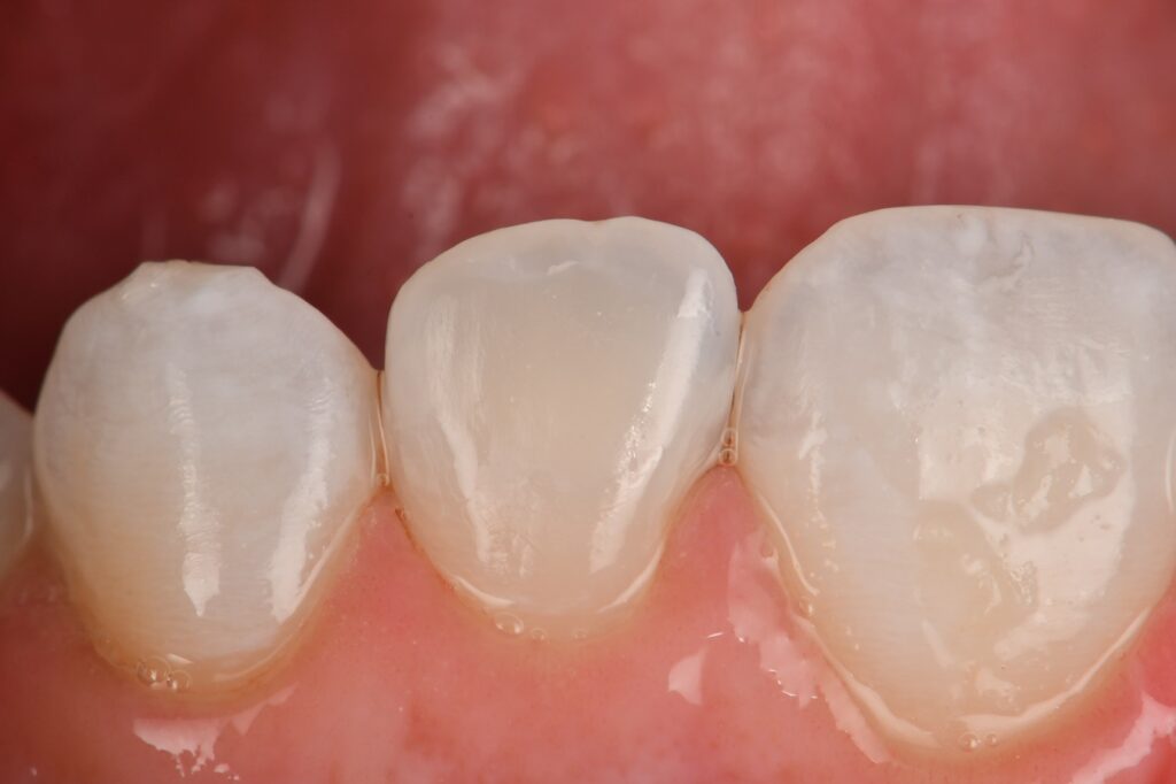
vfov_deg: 8.7
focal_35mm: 157
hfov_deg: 13.1
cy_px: 392
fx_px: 5127
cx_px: 588
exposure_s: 1/200
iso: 200
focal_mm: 105
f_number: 32
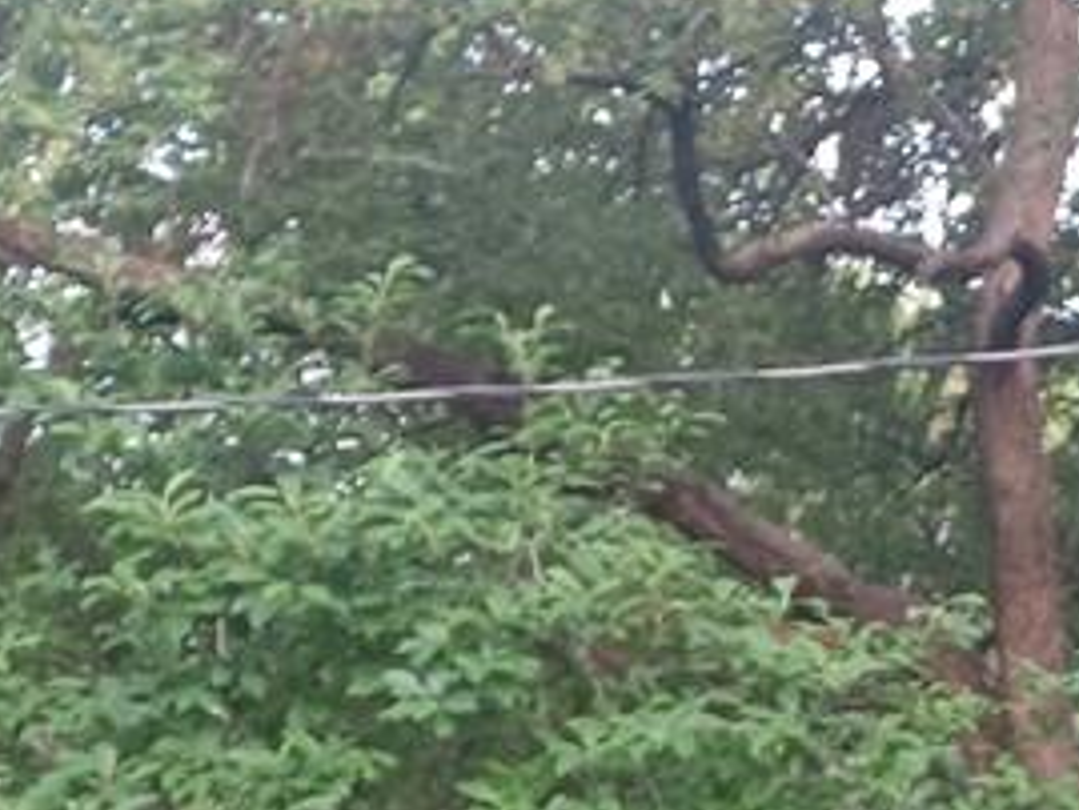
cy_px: 1420
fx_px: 2963
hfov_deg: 20.5
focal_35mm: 95
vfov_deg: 14.0
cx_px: 758
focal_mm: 4.6
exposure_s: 1/40
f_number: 1.8
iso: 250
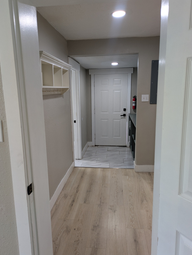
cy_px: 127
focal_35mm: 26
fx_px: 192
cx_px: 98
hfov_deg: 53.1
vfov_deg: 67.3
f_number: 1.89
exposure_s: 1/24
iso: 53
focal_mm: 5.43
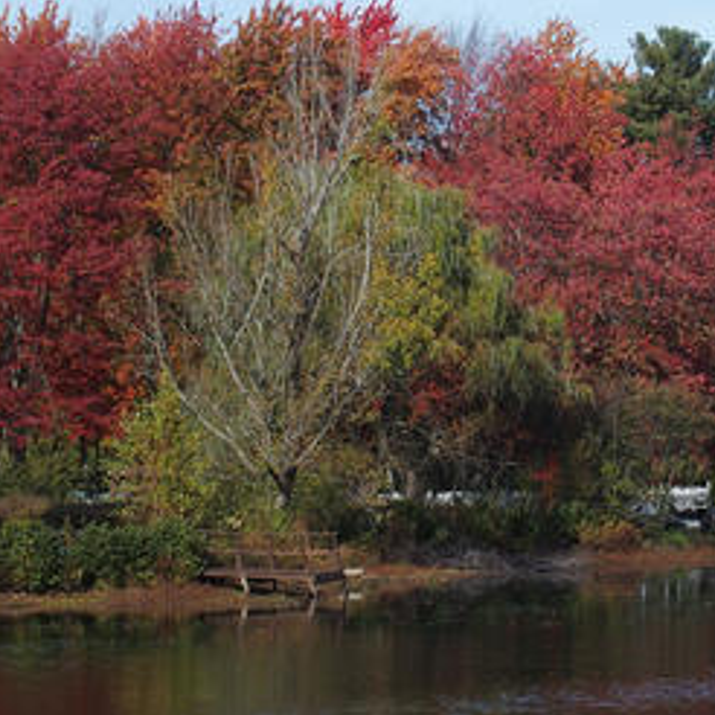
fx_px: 4230
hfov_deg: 9.6
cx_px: 532
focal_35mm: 181
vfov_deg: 9.7
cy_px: 233
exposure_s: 1/800
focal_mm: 24
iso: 100
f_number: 4.5
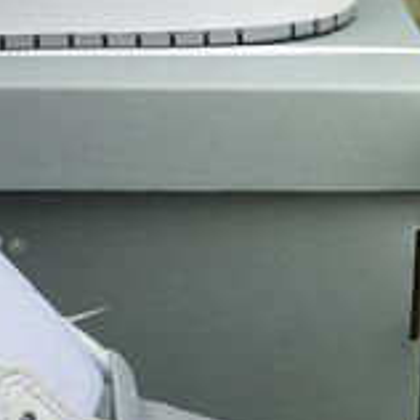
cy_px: 113
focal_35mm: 236
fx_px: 3240
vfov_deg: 7.4
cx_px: -104
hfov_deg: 7.3
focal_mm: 6.6
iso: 20
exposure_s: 1/229
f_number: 2.8
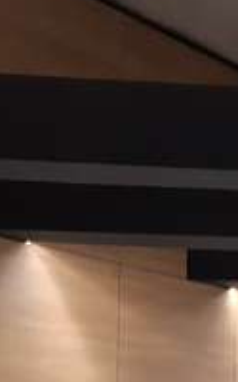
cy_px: 458
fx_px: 1100
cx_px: 177
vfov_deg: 18.6
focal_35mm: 106
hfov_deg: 12.3
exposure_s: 1/25
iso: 200
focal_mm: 3.92
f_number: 1.7
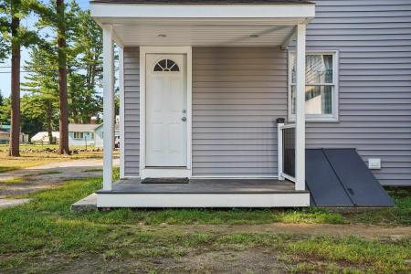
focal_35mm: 35
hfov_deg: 54.4
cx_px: 206
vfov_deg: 37.9
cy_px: 137
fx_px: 400
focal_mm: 35
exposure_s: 1/50
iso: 100
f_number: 8
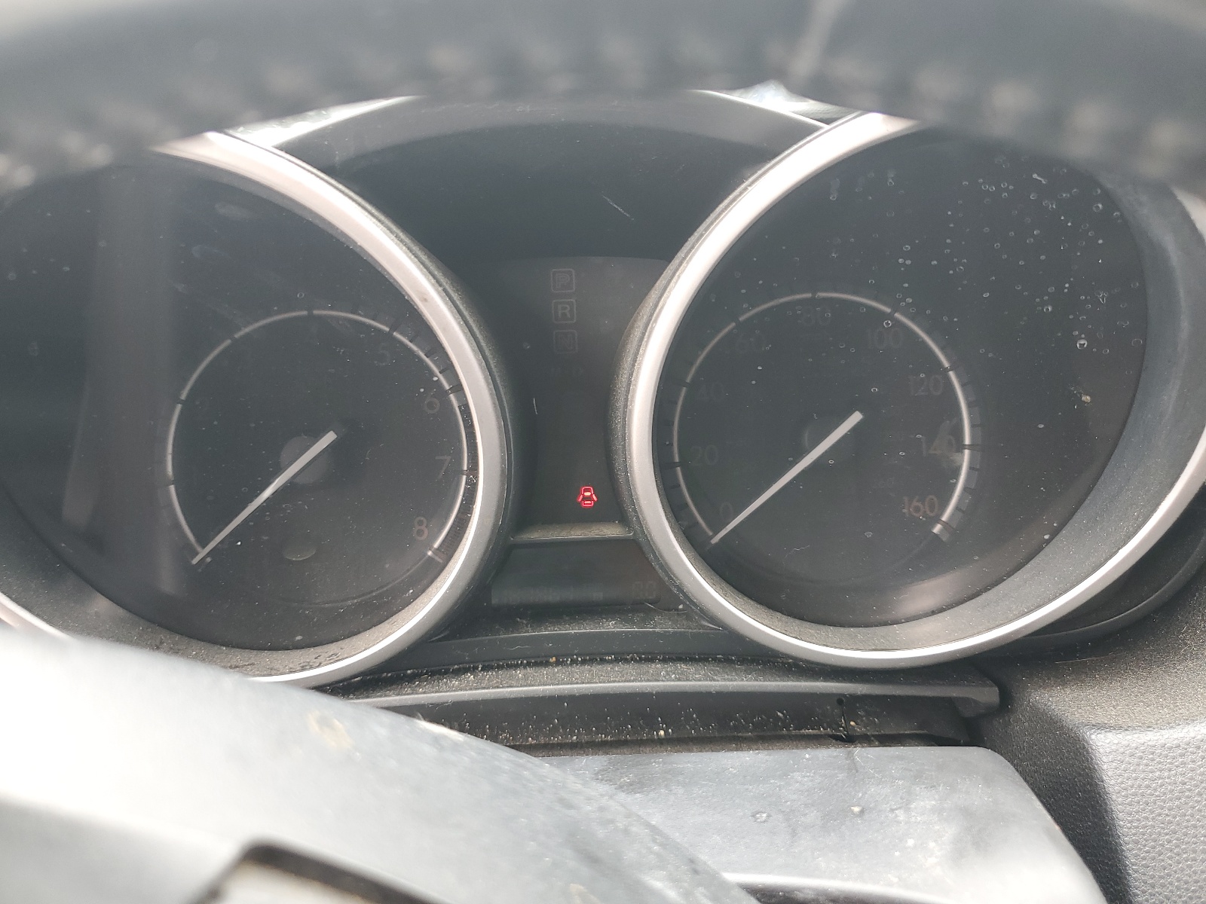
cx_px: 603
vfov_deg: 53.1
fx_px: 906
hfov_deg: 67.3
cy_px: 452
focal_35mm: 26
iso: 55
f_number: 1.5
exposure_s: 1/60.2
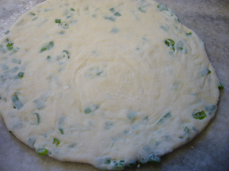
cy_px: 86
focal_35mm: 35
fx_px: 232
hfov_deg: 52.6
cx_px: 114
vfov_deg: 40.7
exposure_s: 1/15
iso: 100
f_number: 2.8
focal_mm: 5.8
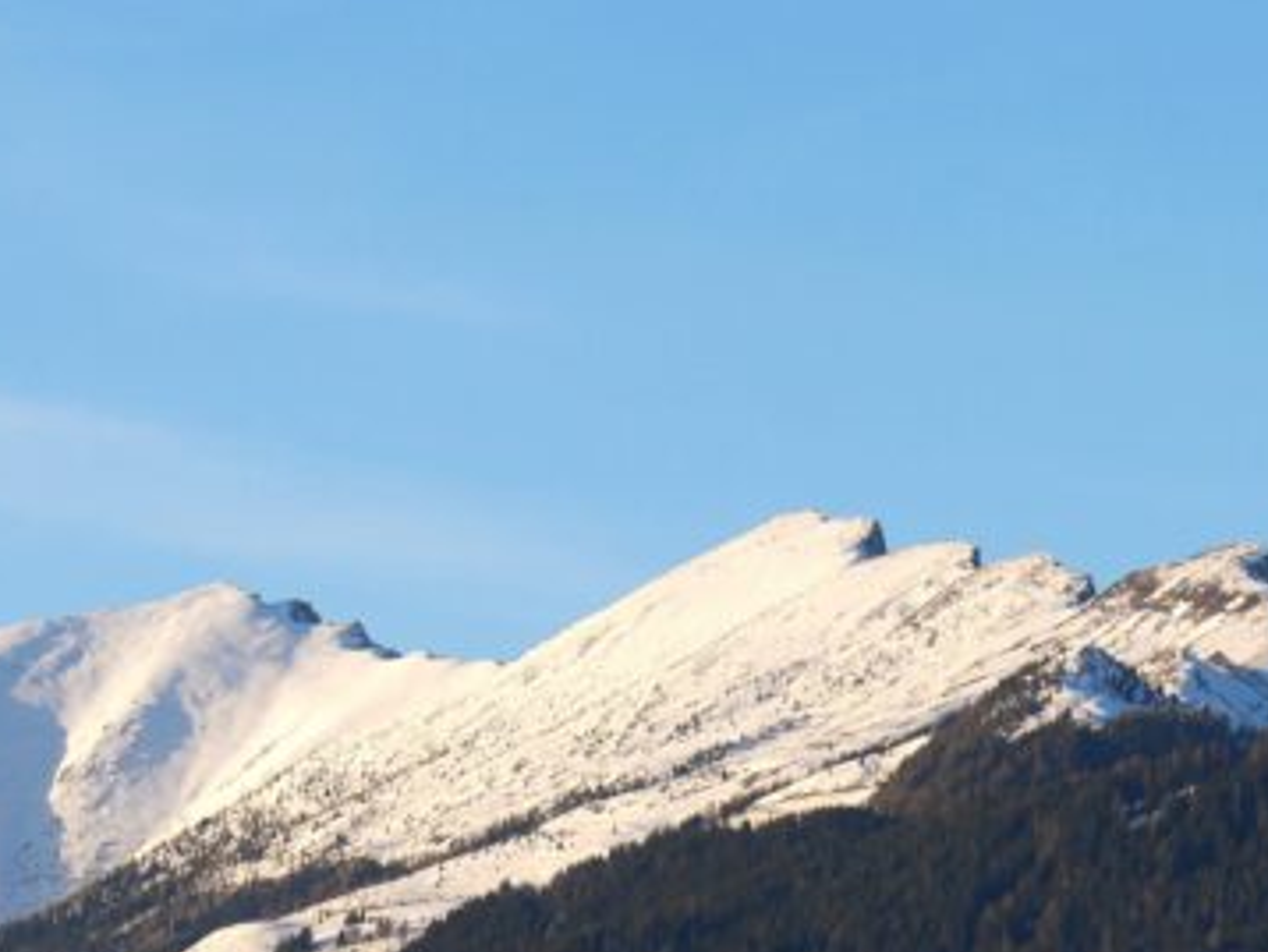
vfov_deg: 3.8
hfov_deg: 5.0
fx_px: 14479
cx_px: 294
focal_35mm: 395
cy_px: 444
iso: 200
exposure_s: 1/400
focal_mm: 92
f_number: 6.3
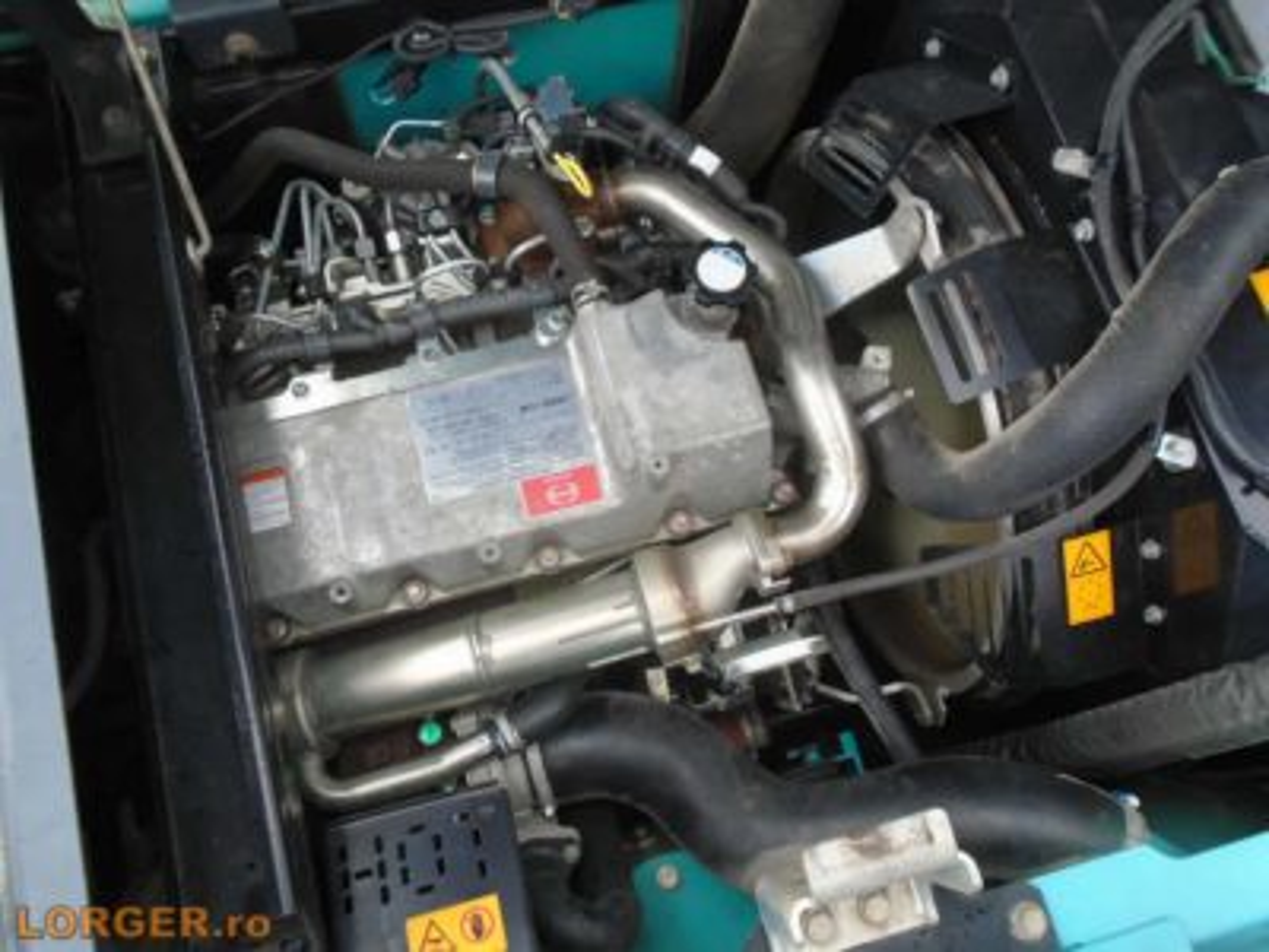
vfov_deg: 53.1
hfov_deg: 67.3
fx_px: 953
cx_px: 634
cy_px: 476
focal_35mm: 26
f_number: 3.2
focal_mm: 4.6
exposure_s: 1/60
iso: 100
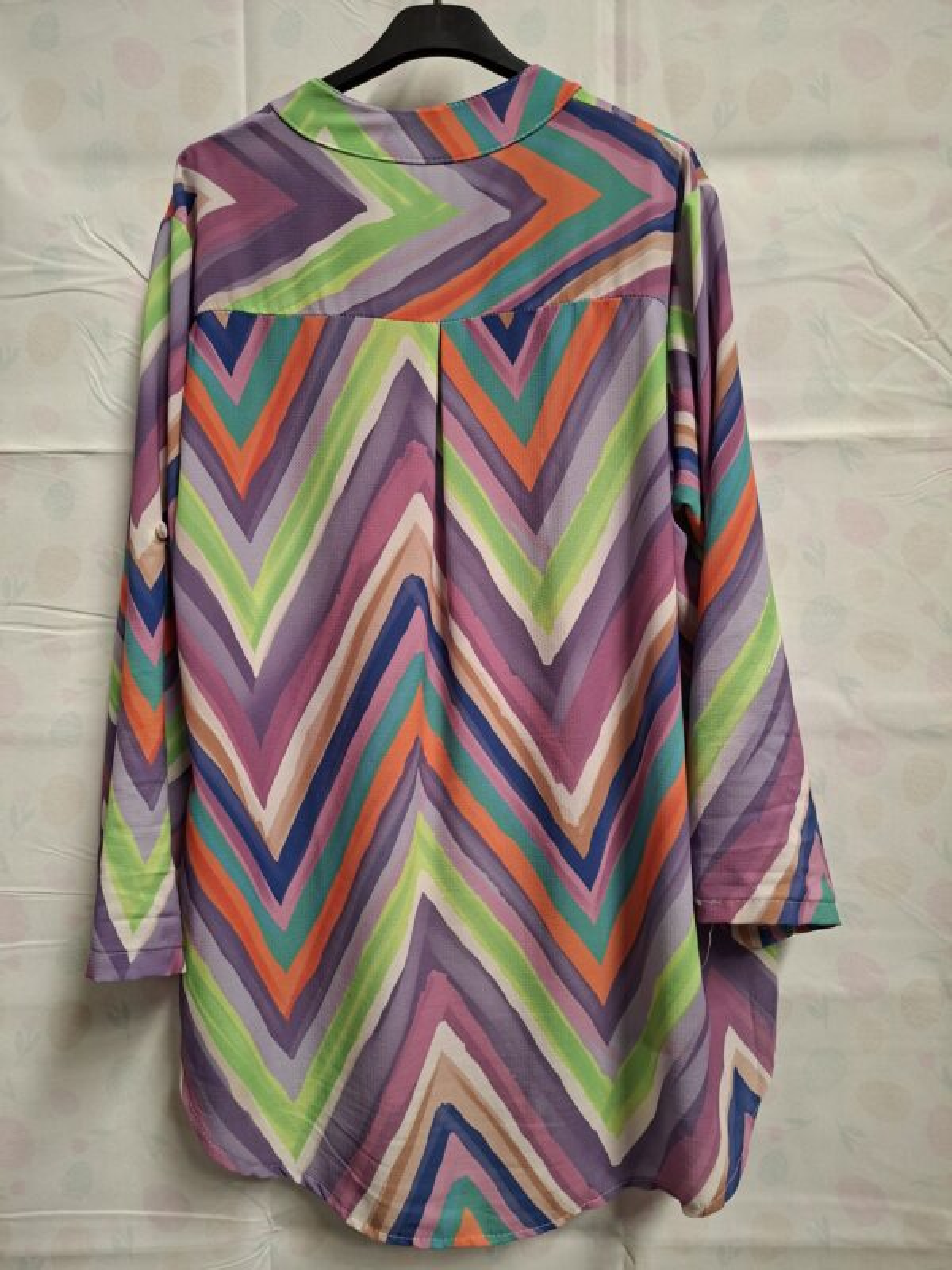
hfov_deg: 58.9
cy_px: 635
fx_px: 843
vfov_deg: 73.9
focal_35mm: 23
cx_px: 476
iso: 250
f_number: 1.8
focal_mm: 5.54
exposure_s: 1/50
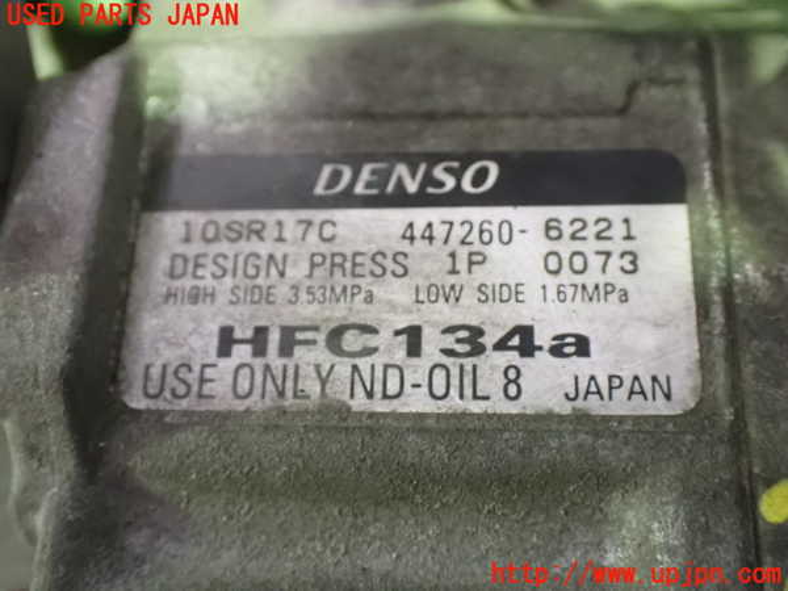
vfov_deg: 35.1
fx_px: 933
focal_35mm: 41
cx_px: 394
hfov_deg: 45.8
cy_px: 296
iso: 1600
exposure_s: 1/20
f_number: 2.8
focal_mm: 7.31
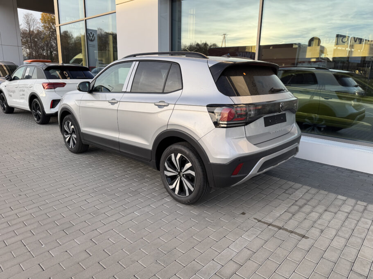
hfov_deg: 71.6
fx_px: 259
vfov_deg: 56.8
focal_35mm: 24
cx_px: 186
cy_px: 140
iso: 80
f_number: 1.78
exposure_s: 1/715
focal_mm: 6.76
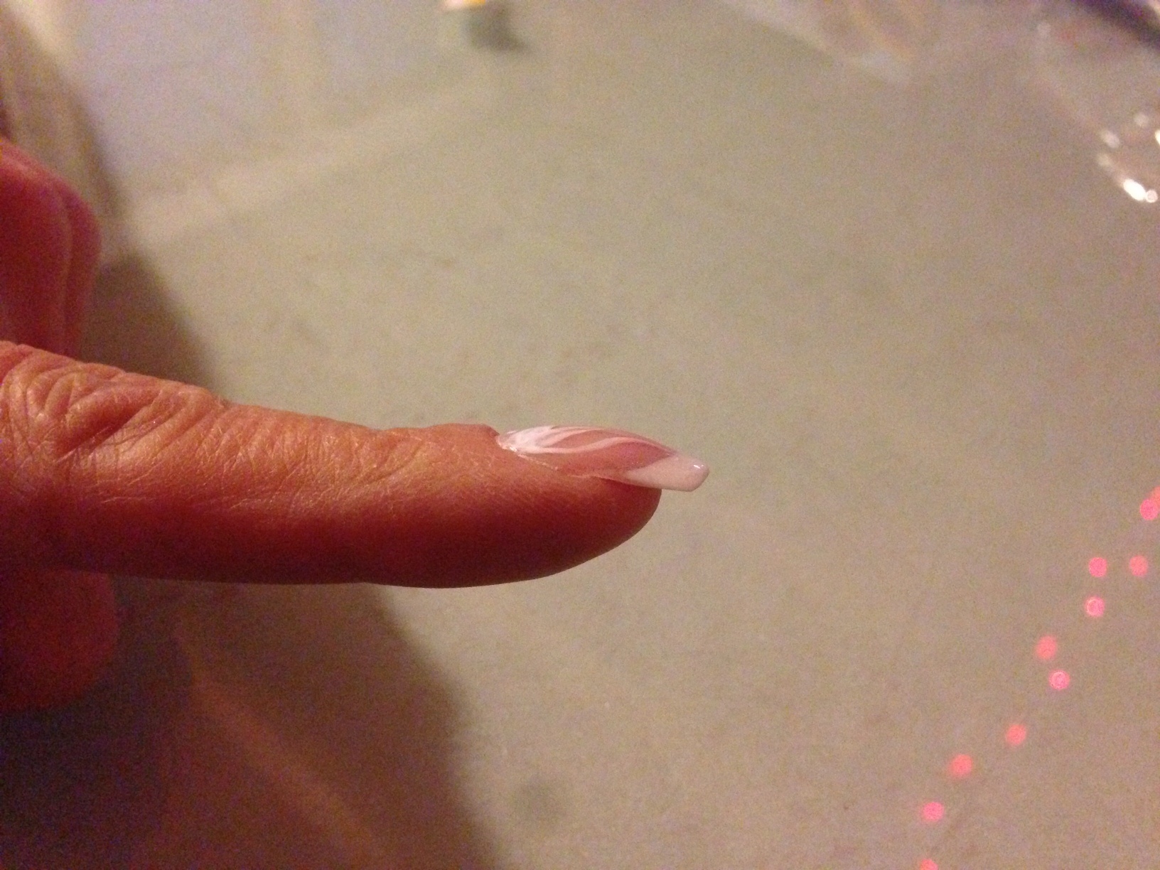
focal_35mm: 33
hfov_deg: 55.4
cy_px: 435
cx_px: 580
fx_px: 1106
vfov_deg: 42.9
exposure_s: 1/15
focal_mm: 4.13
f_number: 2.4
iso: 800
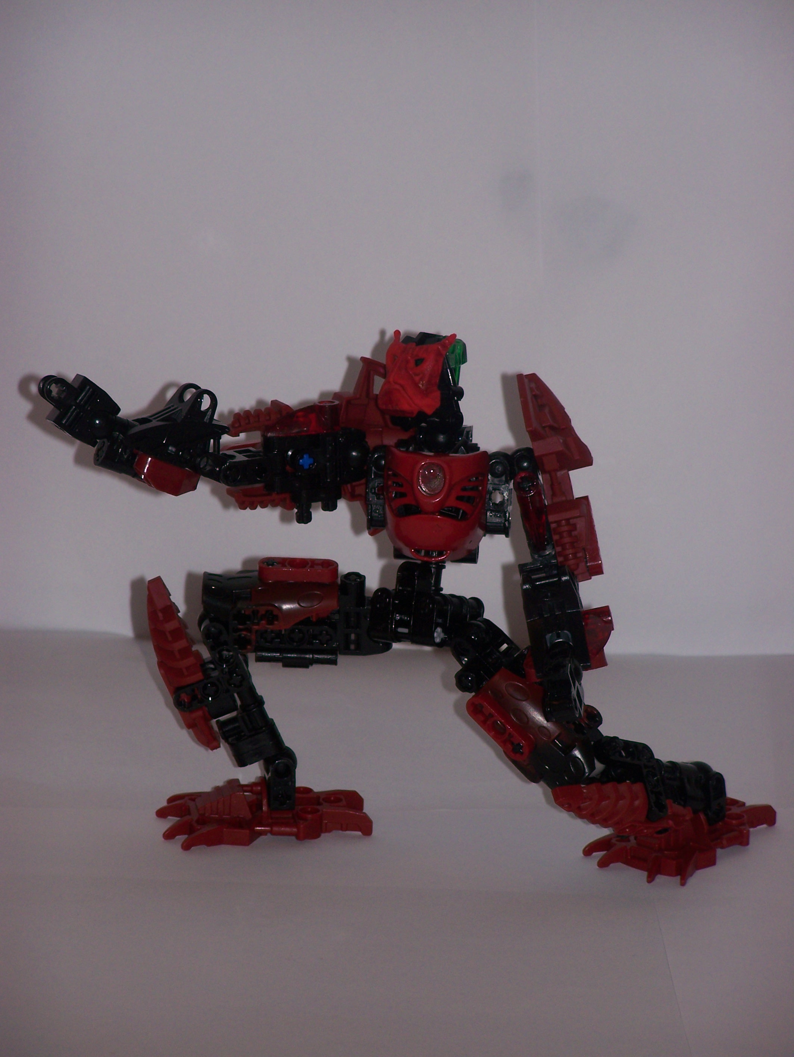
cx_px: 397
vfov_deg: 10.5
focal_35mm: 189
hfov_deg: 7.9
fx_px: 5773
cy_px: 528
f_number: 3.2
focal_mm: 31.3
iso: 80
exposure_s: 1/160
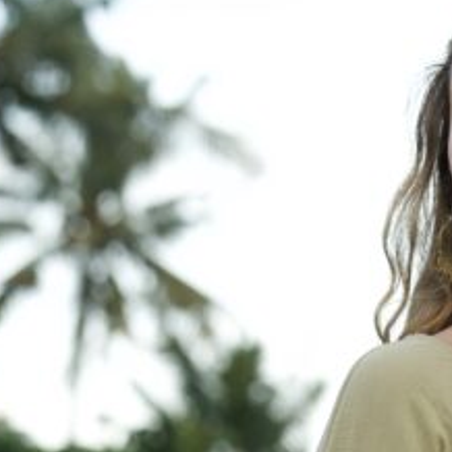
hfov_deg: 4.7
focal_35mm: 370
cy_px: 983
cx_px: 634
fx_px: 5466
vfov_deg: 4.6
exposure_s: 1/160
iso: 125
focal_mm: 79
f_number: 4
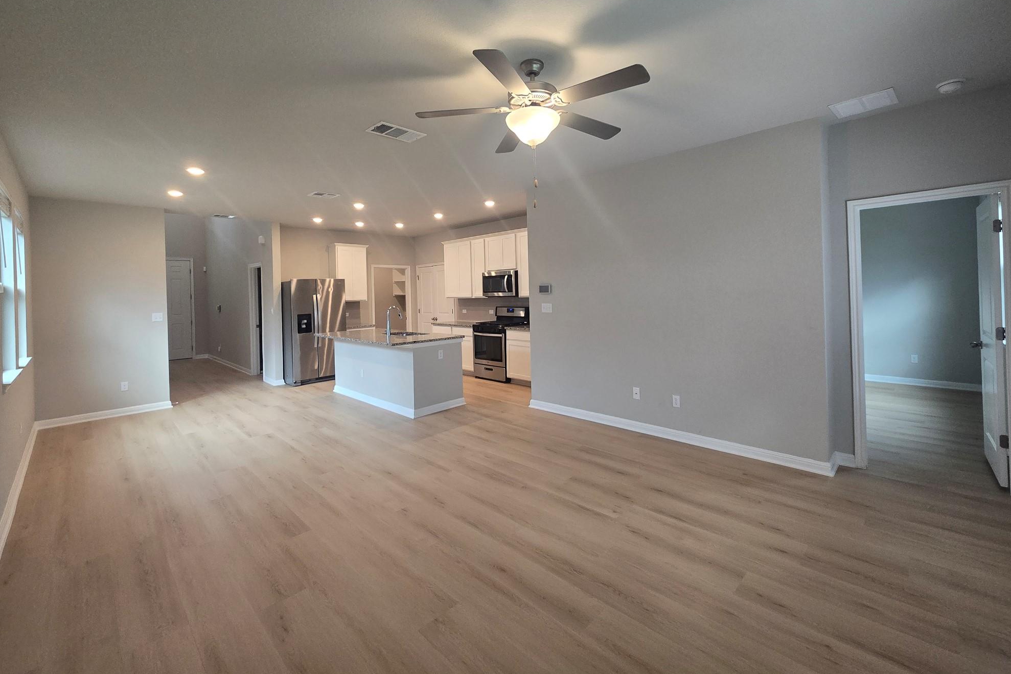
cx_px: 515
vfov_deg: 80.9
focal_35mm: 14
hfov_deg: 104.2
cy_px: 295
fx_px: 393
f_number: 2.2
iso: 160
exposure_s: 1/60
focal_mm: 2.2
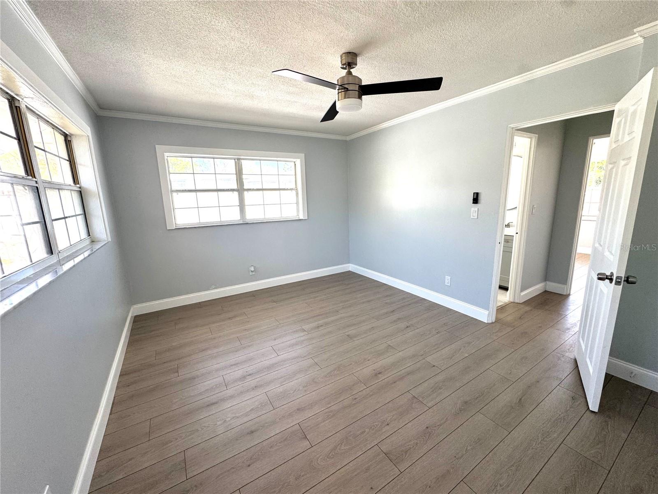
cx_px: 329
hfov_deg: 102.1
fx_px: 266
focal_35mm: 14
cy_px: 247
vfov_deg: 85.7
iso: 100
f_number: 2.2
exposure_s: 1/99
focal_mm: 2.22
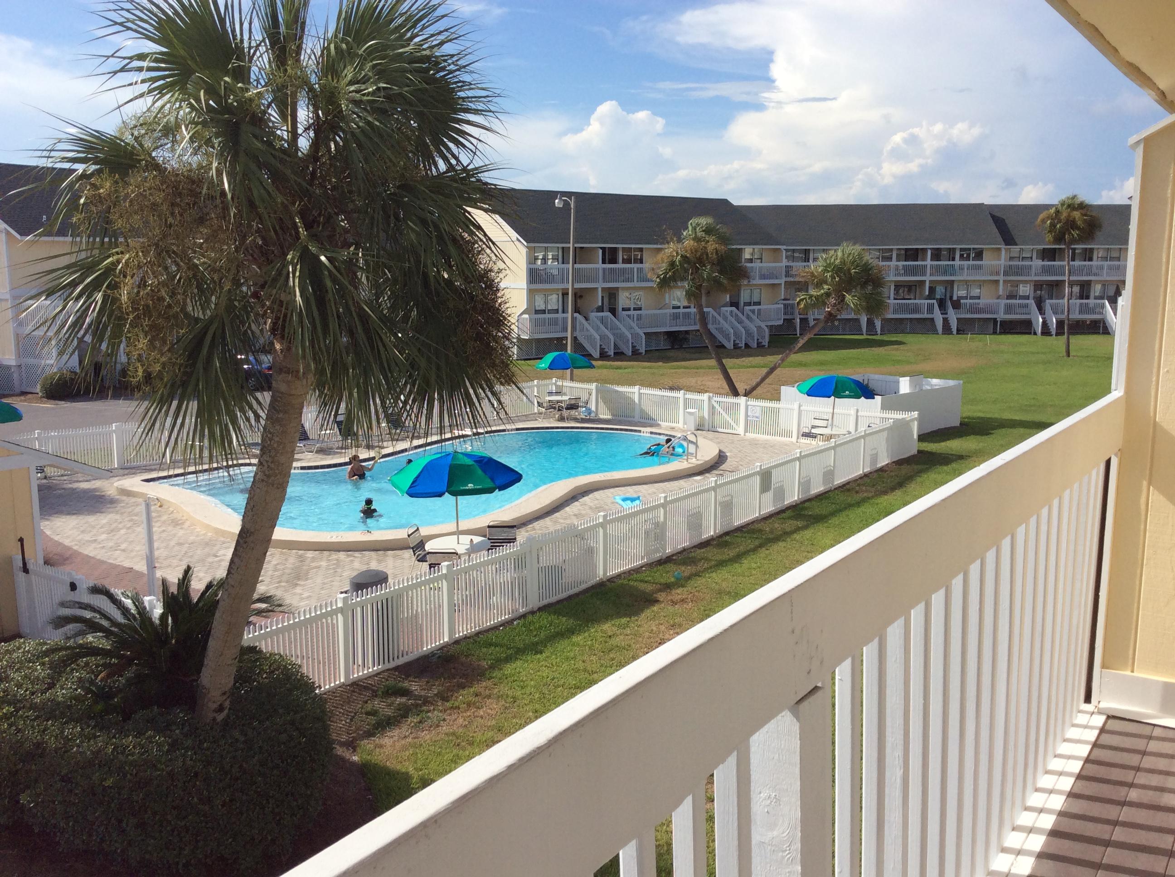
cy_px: 438
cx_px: 588
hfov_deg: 56.9
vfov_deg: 44.1
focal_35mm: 32
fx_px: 1085
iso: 32
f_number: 2.4
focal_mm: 3.3
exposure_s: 1/1789
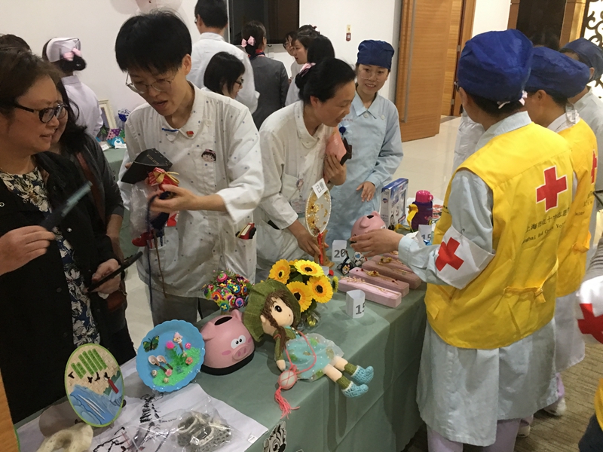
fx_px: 505
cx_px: 302
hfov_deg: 61.7
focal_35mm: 29
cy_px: 226
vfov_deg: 48.2
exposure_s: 1/10
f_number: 2.2
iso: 80
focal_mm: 4.15
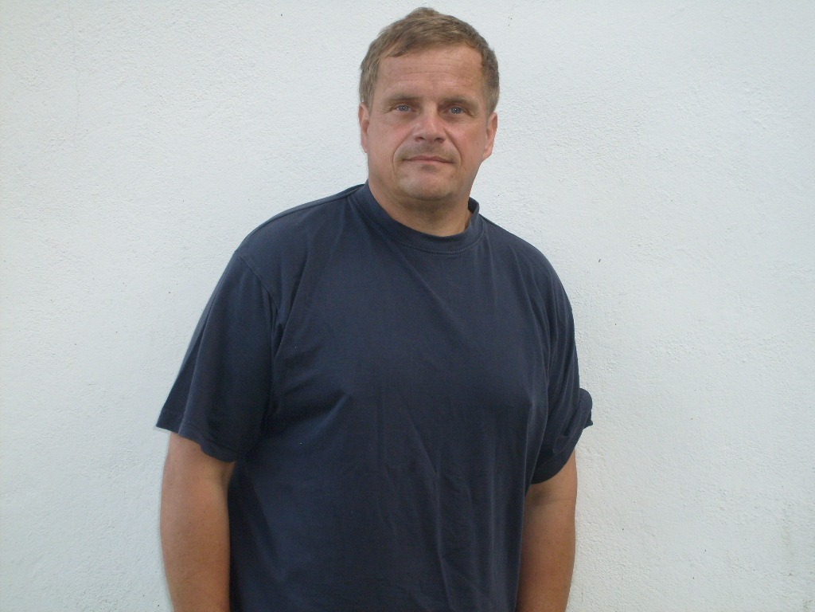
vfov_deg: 20.4
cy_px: 306
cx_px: 408
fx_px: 1695
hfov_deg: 27.0
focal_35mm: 72
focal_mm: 12
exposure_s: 1/60
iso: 100
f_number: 3.9
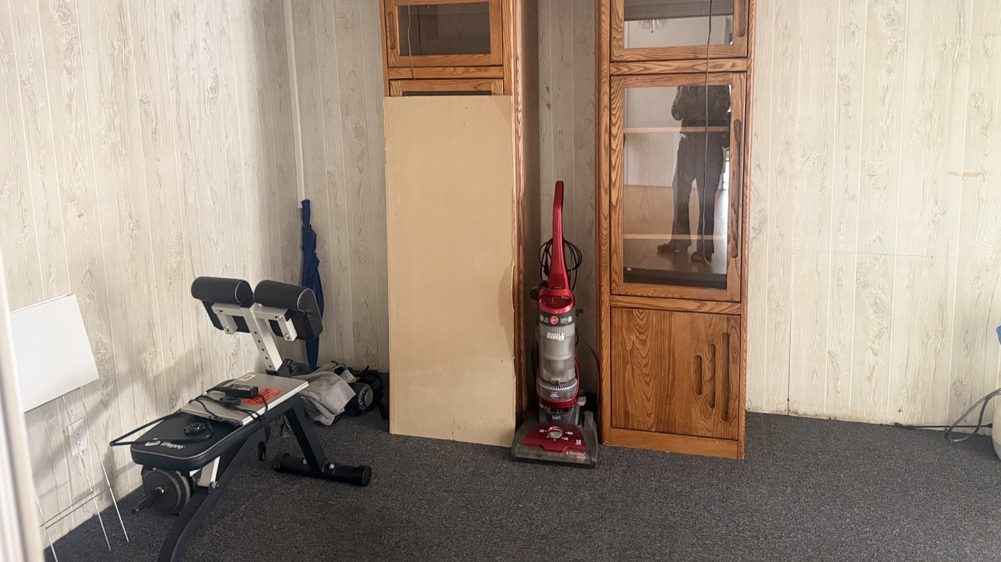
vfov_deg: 42.2
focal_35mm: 27
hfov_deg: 69.9
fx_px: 716
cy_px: 179
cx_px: 506
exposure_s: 1/60
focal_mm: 6.76
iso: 500
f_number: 1.78
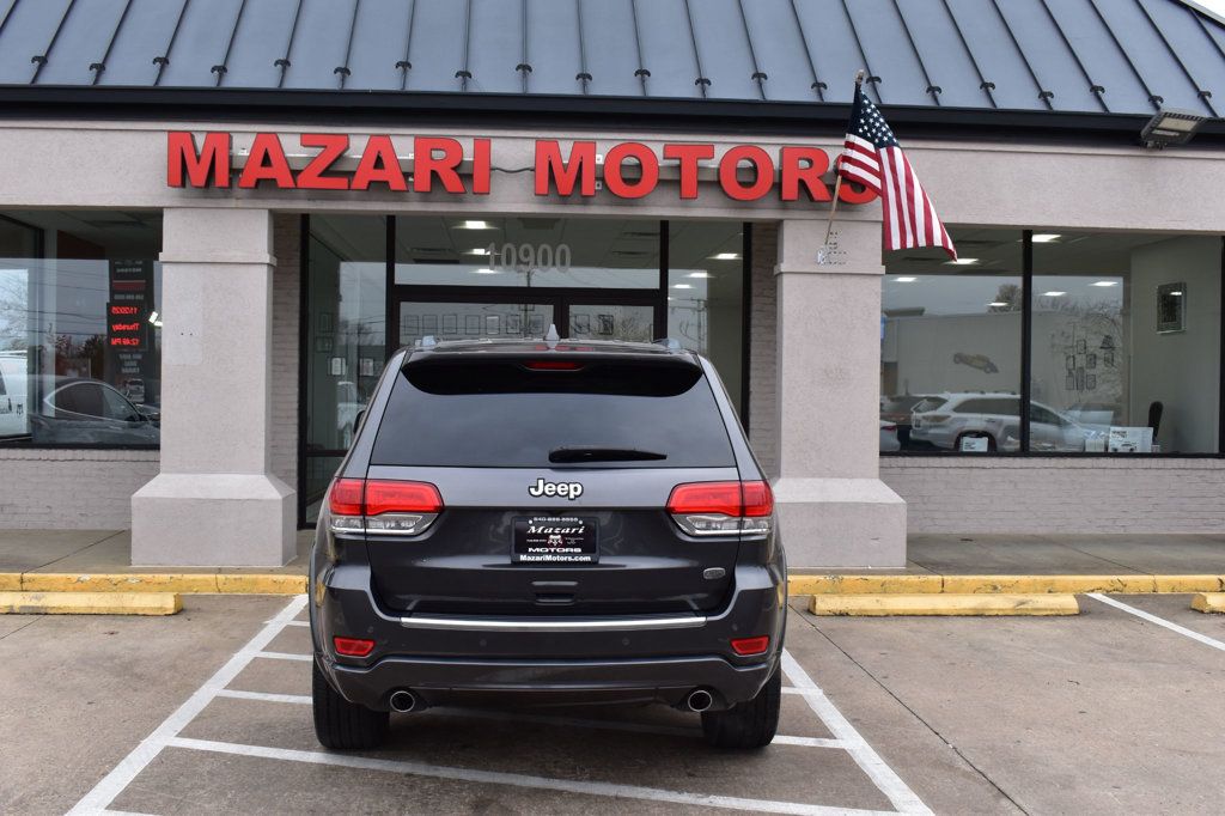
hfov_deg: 51.3
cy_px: 408
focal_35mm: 38
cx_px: 612
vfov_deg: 35.5
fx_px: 1276
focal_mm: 25
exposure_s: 1/125
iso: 400
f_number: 9
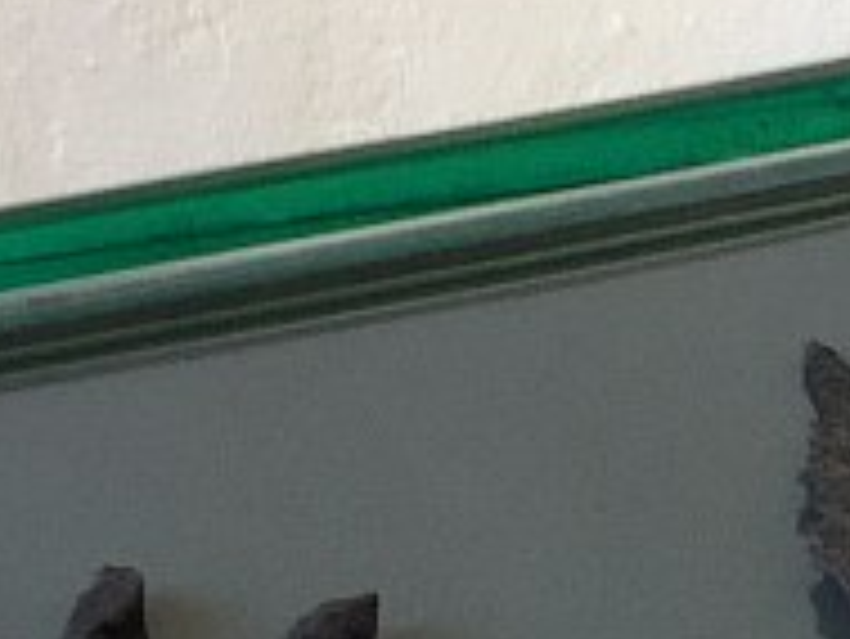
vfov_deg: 9.1
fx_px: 3858
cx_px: 751
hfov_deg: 12.5
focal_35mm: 157
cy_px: 1053
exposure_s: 1/50
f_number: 2.2
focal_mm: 4.15
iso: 40
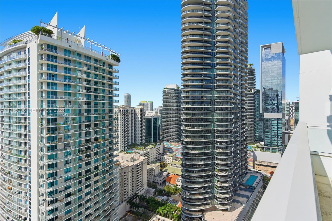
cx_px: 166
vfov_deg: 73.7
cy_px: 110
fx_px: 148
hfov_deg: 96.7
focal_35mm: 16
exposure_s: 1/1000
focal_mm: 16
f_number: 9
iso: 100
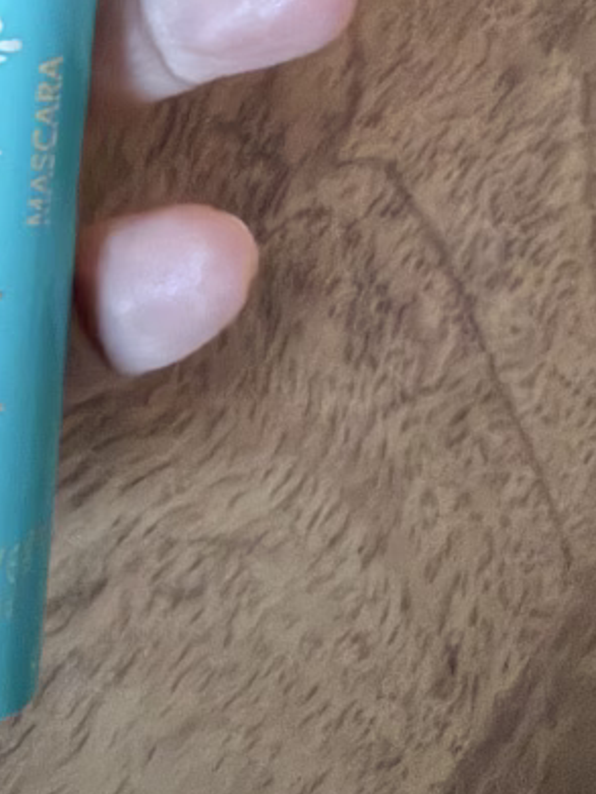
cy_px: 73
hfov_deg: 22.5
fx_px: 1445
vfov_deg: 29.4
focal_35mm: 63
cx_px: 14
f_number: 2.2
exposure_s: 1/15
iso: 1000
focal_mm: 2.22
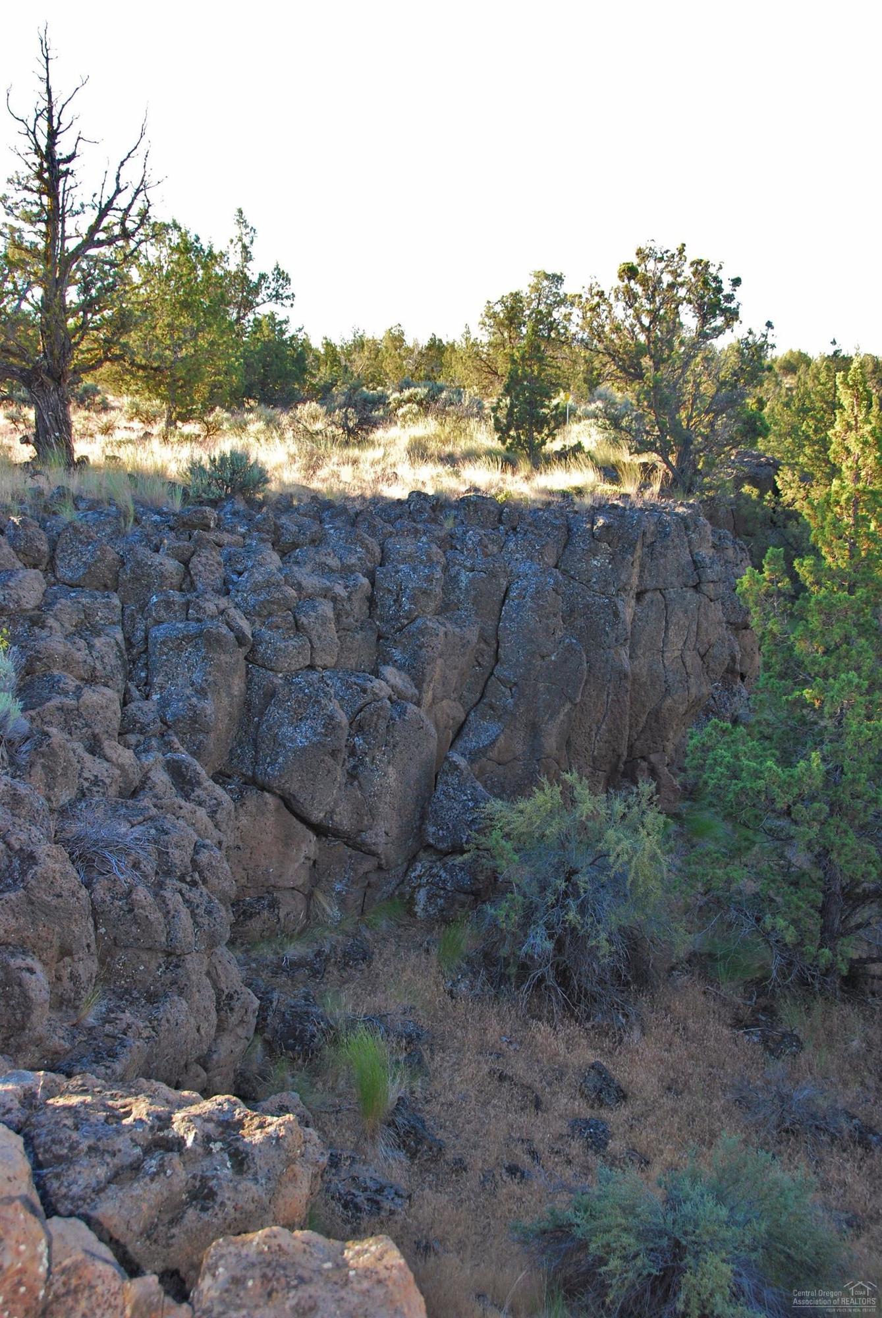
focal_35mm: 39
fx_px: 1429
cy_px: 659
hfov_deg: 34.3
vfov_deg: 49.5
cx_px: 441
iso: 400
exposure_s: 1/200
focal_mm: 26
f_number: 5.6
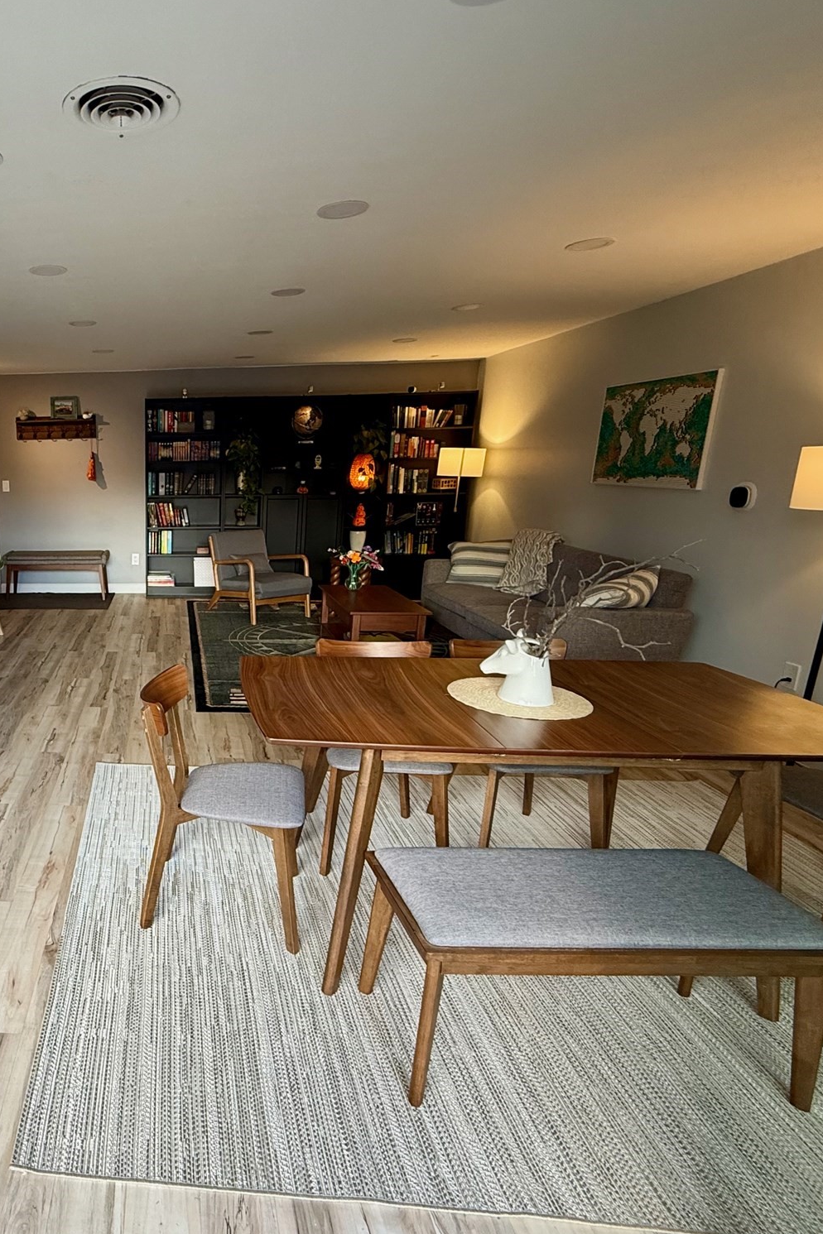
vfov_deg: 84.0
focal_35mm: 20
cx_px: 109
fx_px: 686
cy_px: 633
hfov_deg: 55.2
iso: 200
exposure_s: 1/120
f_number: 2.2
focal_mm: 2.22
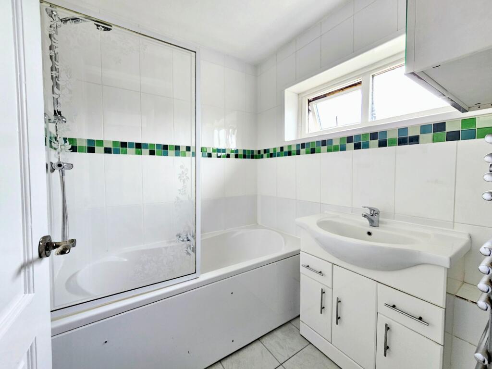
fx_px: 185
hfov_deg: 106.2
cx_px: 246
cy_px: 184
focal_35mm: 13
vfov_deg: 89.9
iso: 100
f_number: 2.2
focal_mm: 2.2
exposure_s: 1/50
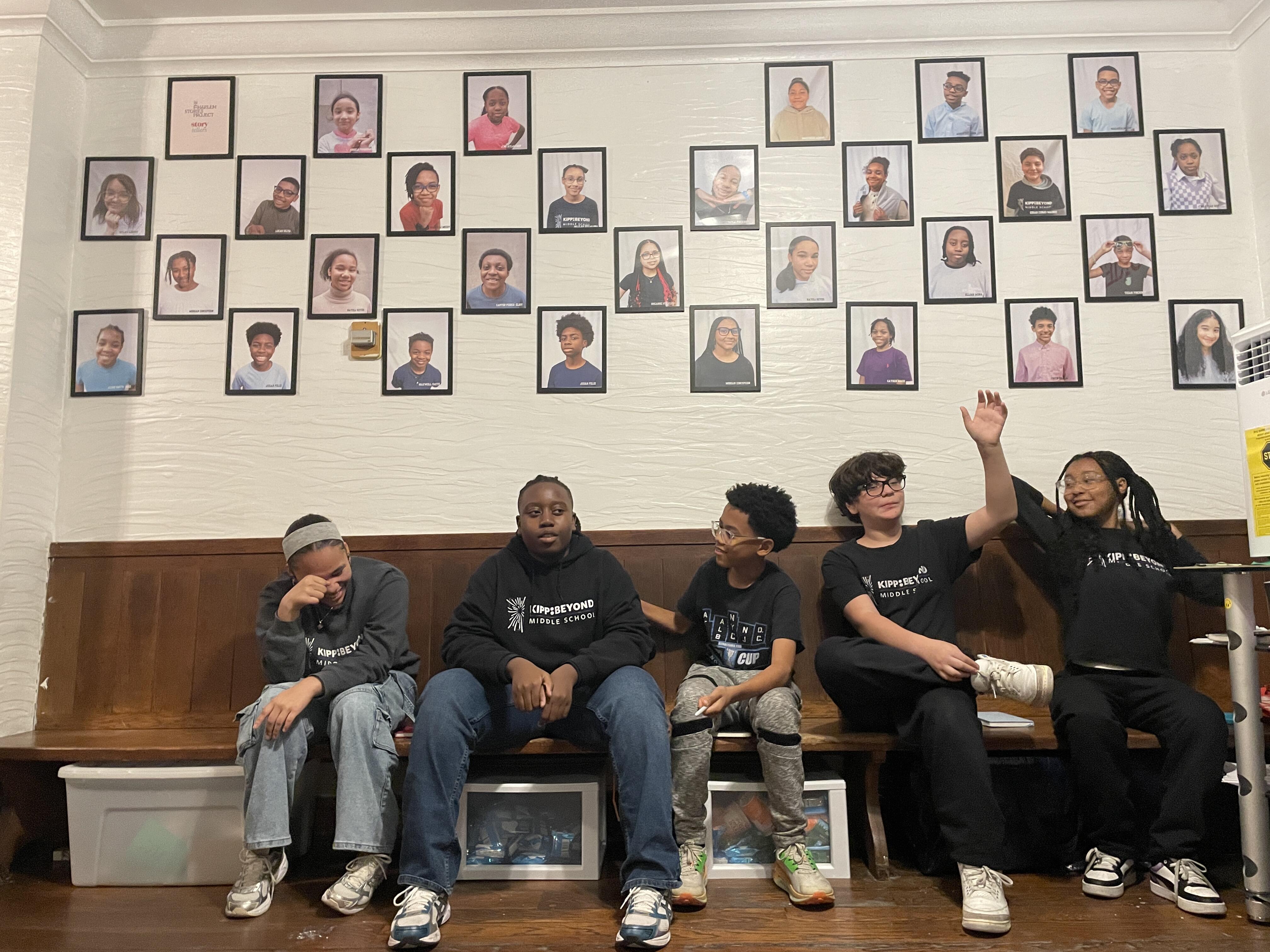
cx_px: 635
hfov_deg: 67.3
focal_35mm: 26
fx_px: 954
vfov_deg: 53.1
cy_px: 476
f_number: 1.6
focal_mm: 4.2
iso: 500
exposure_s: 1/60
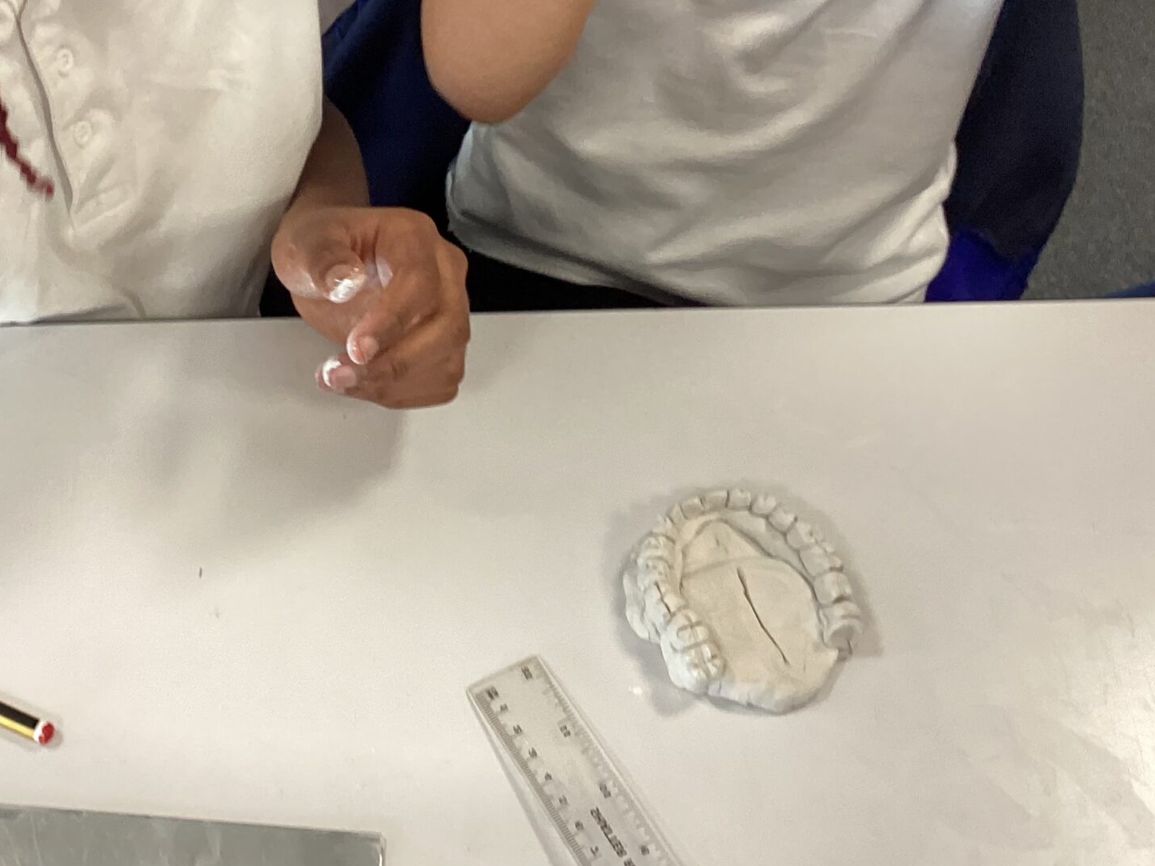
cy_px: 132
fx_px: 1835
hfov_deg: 34.4
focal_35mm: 55
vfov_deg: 25.9
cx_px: 336
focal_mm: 3.3
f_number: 2.4
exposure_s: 1/50
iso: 125
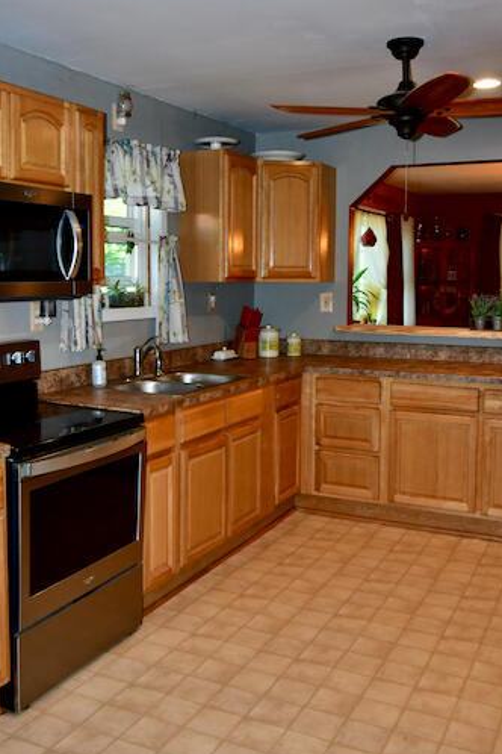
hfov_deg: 36.7
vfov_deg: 53.1
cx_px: 200
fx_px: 753
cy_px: 350
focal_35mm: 36
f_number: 6.3
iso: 640
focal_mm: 14
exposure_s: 1/60
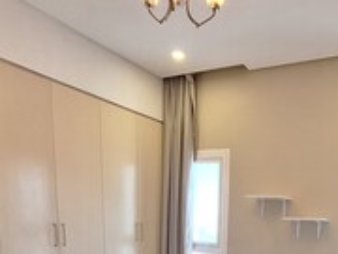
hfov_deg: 53.1
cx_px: 249
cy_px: 276
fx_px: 322
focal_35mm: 33
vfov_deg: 36.7
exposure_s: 1/50
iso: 200
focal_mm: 1.74
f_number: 2.2
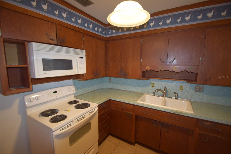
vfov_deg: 77.3
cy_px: 77
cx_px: 116
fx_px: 96
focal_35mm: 15
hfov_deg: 100.4
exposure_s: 1/60
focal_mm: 10
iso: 400
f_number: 3.5
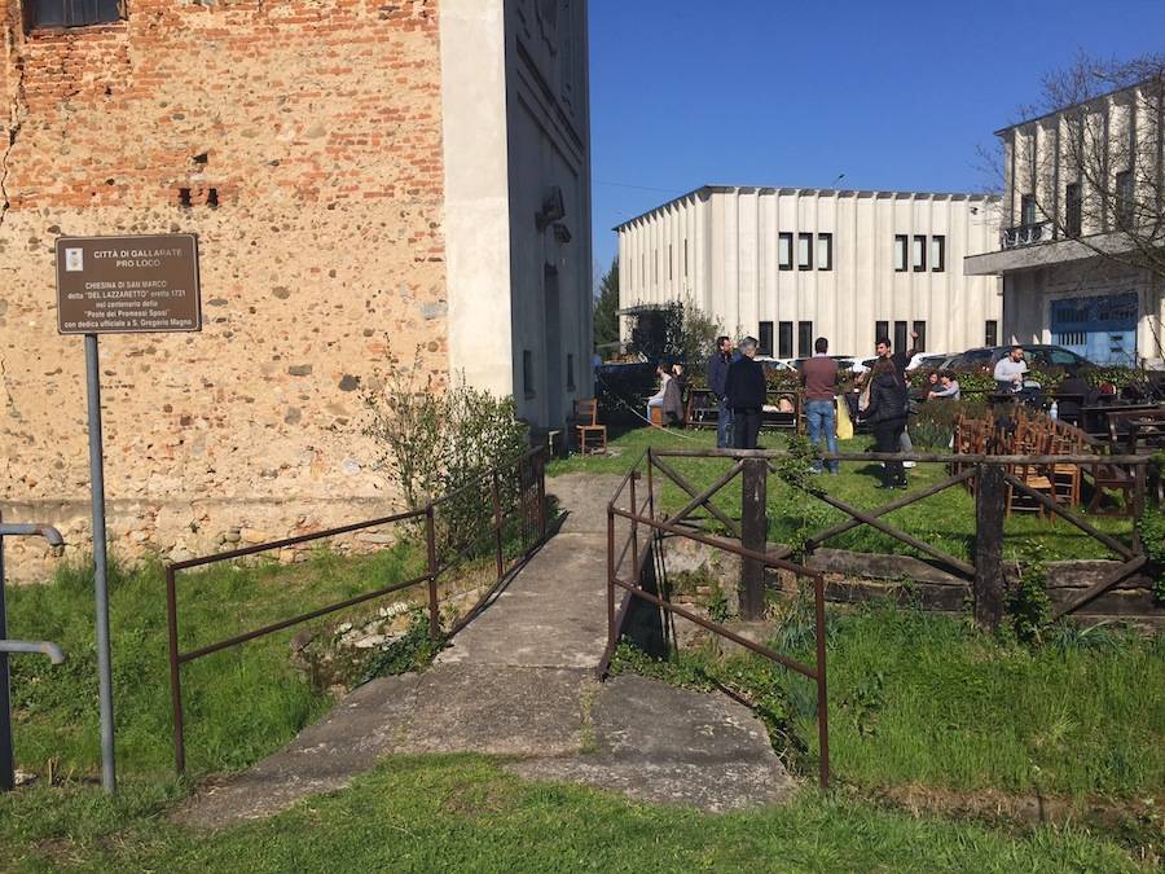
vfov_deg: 48.2
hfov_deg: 61.7
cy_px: 437
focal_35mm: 29
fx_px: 976
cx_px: 582
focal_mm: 4.15
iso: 32
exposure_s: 1/3300
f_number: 2.2
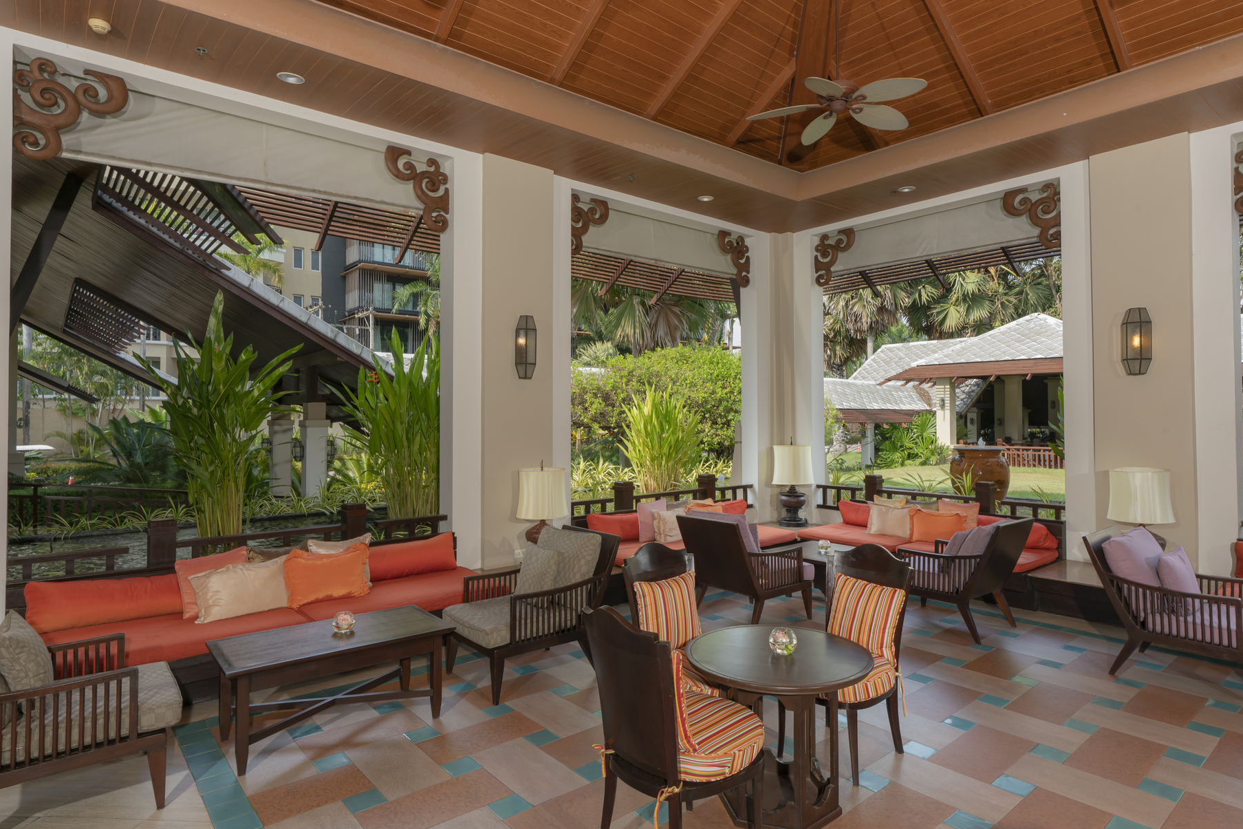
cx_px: 650
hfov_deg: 93.2
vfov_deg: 70.4
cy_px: 399
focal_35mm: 17
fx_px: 587
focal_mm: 16
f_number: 13
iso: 200
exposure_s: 1/80
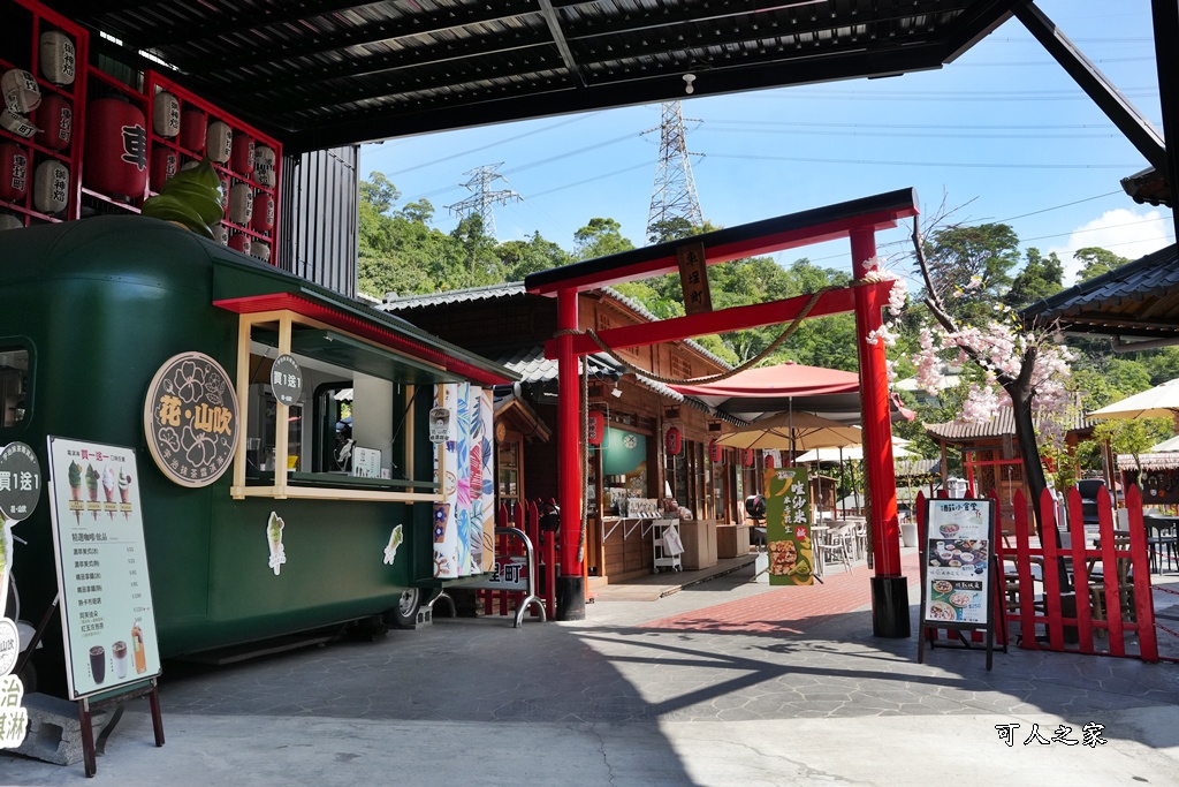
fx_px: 891
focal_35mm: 27
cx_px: 590
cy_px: 394
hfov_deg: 67.0
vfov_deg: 47.6
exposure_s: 1/1600
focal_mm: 27.2
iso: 1600
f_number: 8
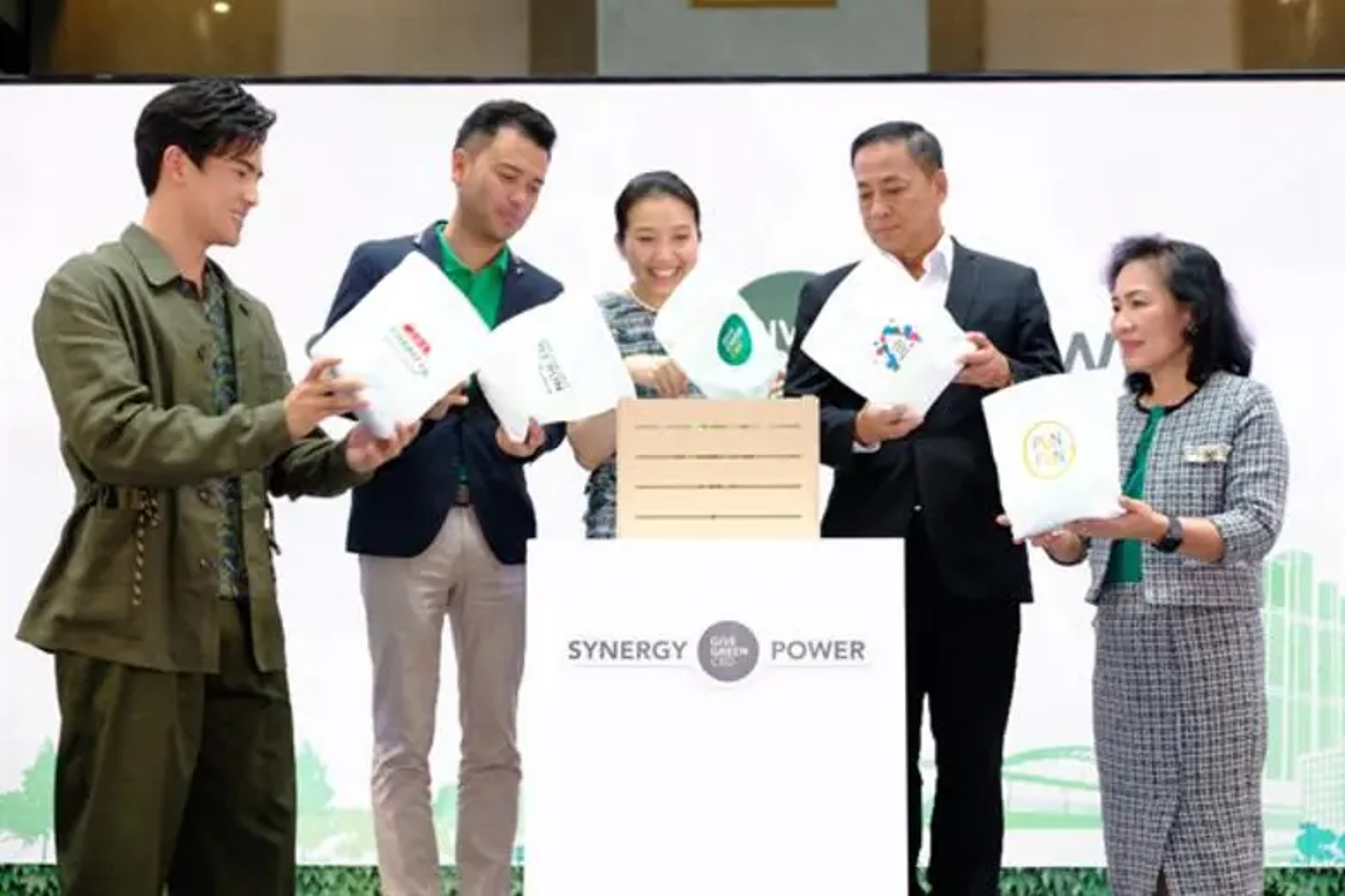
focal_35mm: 54
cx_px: 672
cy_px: 448
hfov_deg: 36.9
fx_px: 2017
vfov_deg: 25.1
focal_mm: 35.8
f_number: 4
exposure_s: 1/80
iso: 400
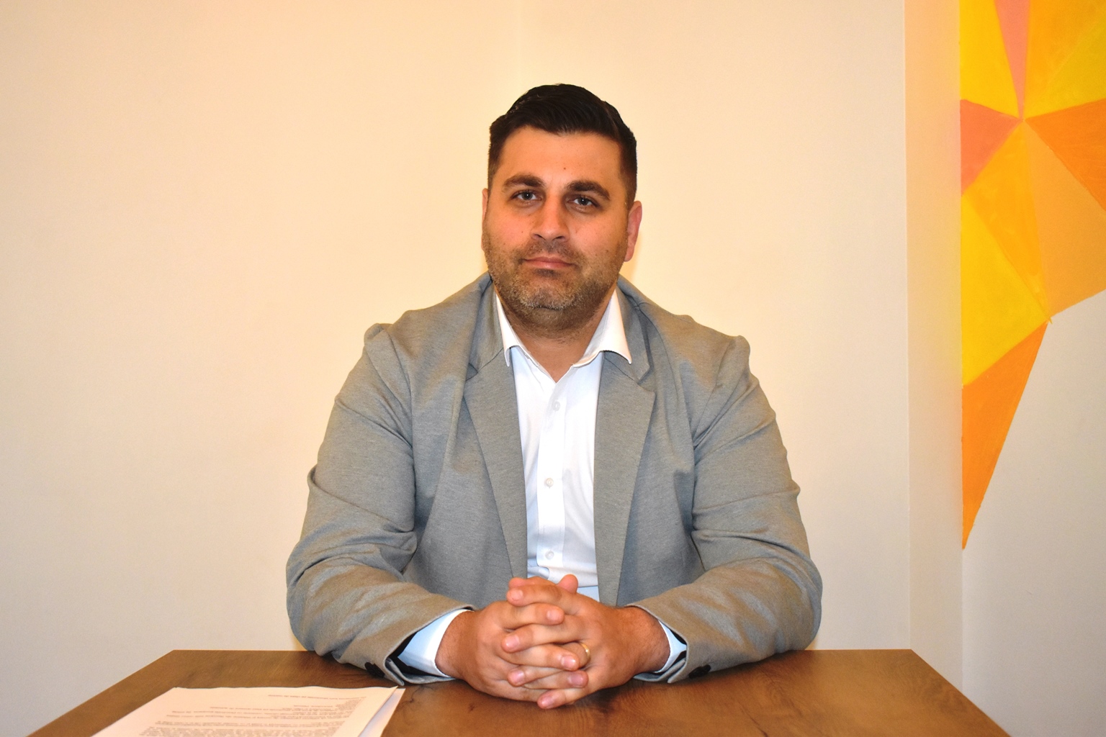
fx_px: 1428
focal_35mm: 46
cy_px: 368
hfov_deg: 42.3
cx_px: 553
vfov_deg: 28.9
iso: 1250
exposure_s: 1/125
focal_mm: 31
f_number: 4.2
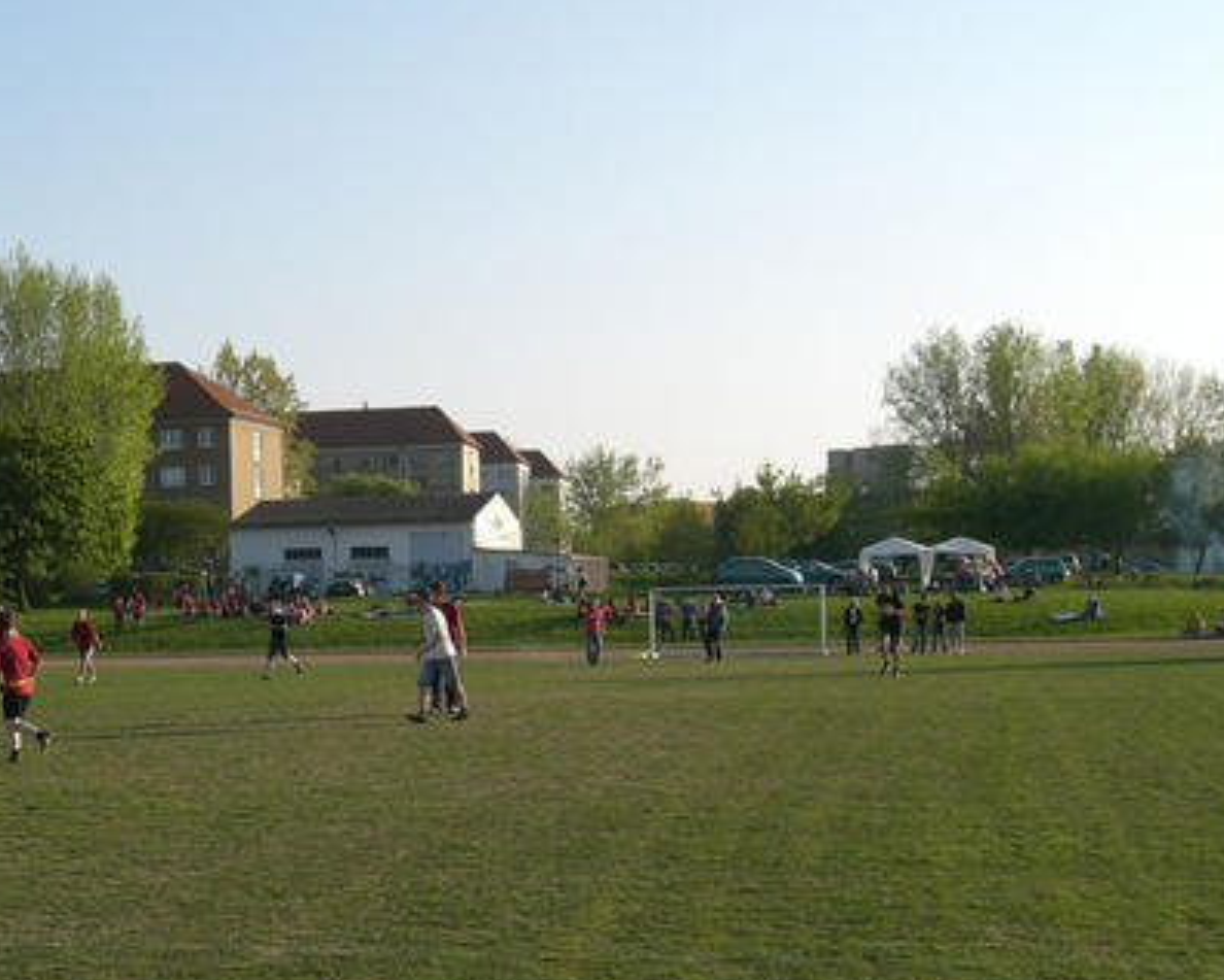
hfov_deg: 30.9
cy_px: 631
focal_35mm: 60
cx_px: 318
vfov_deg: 25.3
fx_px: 2174
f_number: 4.4
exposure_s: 1/400
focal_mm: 6.3
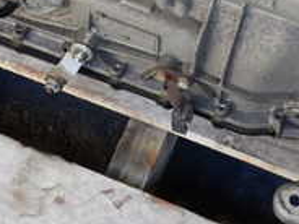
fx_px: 846
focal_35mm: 98
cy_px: -70
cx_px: 150
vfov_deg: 14.4
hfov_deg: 20.0
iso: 200
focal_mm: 5.4
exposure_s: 1/50
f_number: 2.3
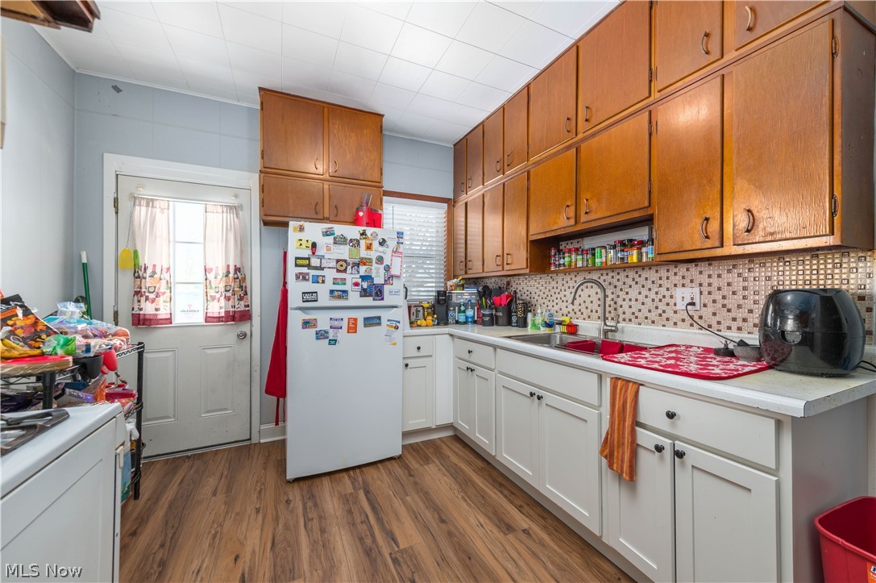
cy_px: 292
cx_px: 438
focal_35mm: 14
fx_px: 340
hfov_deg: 104.3
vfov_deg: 81.1
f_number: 9
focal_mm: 14
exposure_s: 1/60
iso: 200
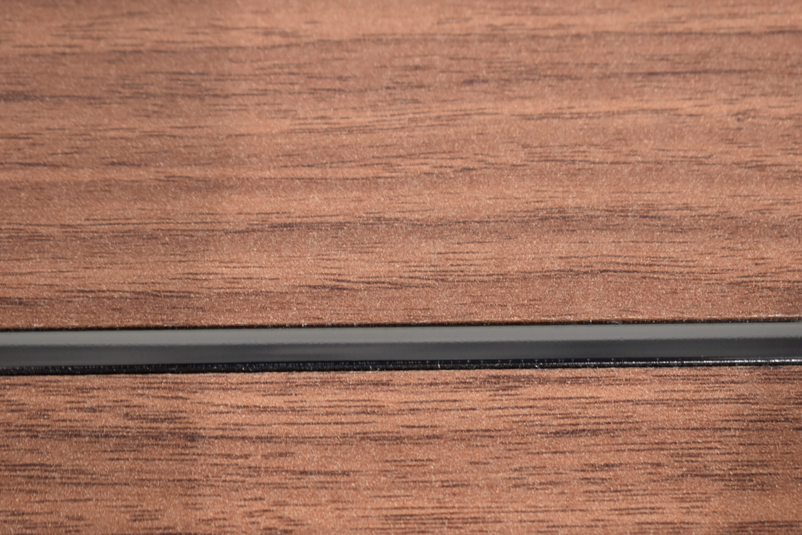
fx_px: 1838
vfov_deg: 16.6
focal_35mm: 82
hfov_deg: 24.6
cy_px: 268
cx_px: 401
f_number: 5.6
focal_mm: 55
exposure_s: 1/60
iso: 560
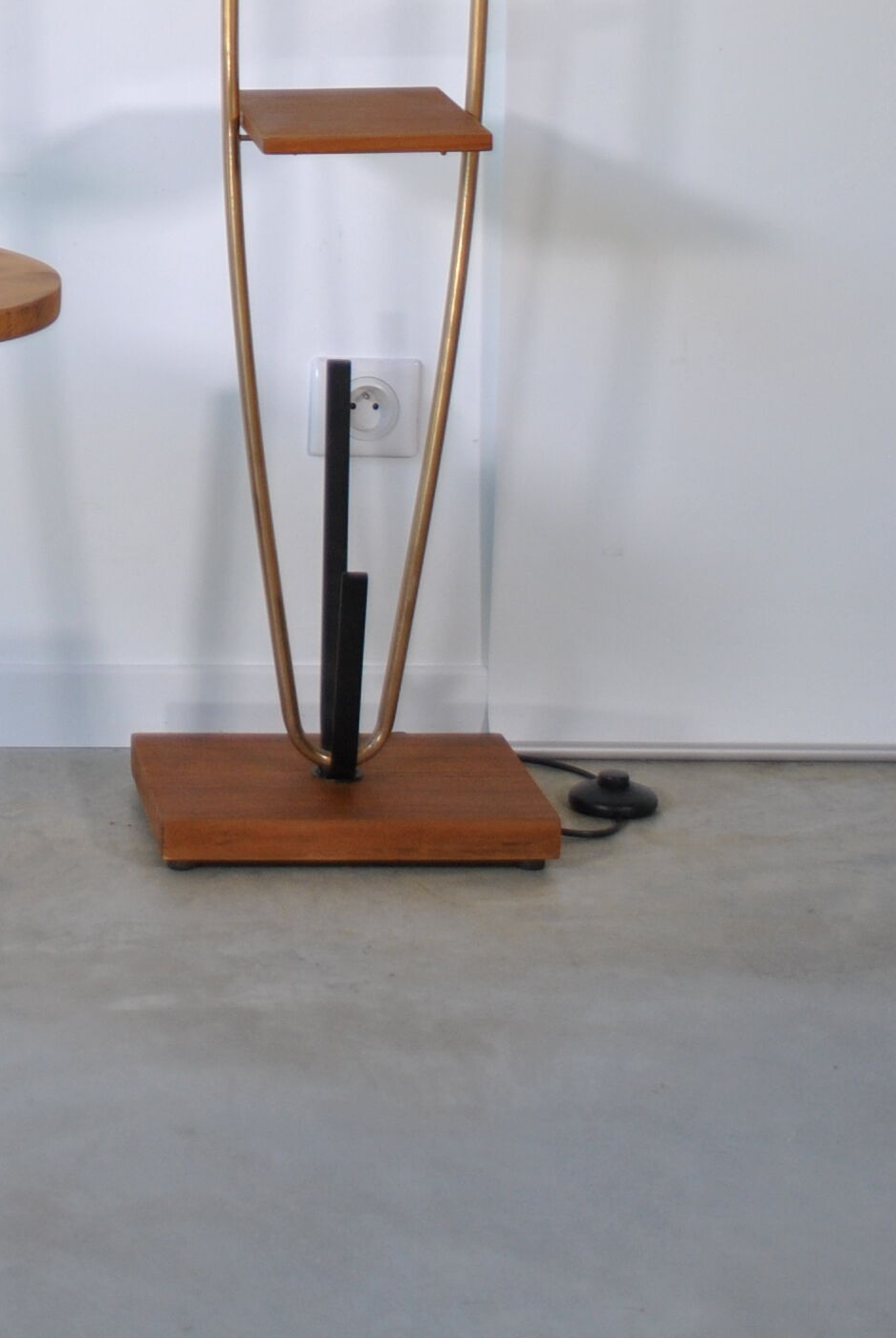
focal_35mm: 99
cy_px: -222
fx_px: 3684
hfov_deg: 13.4
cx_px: -250
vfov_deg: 19.5
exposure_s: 1/80
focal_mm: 24
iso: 200
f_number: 4
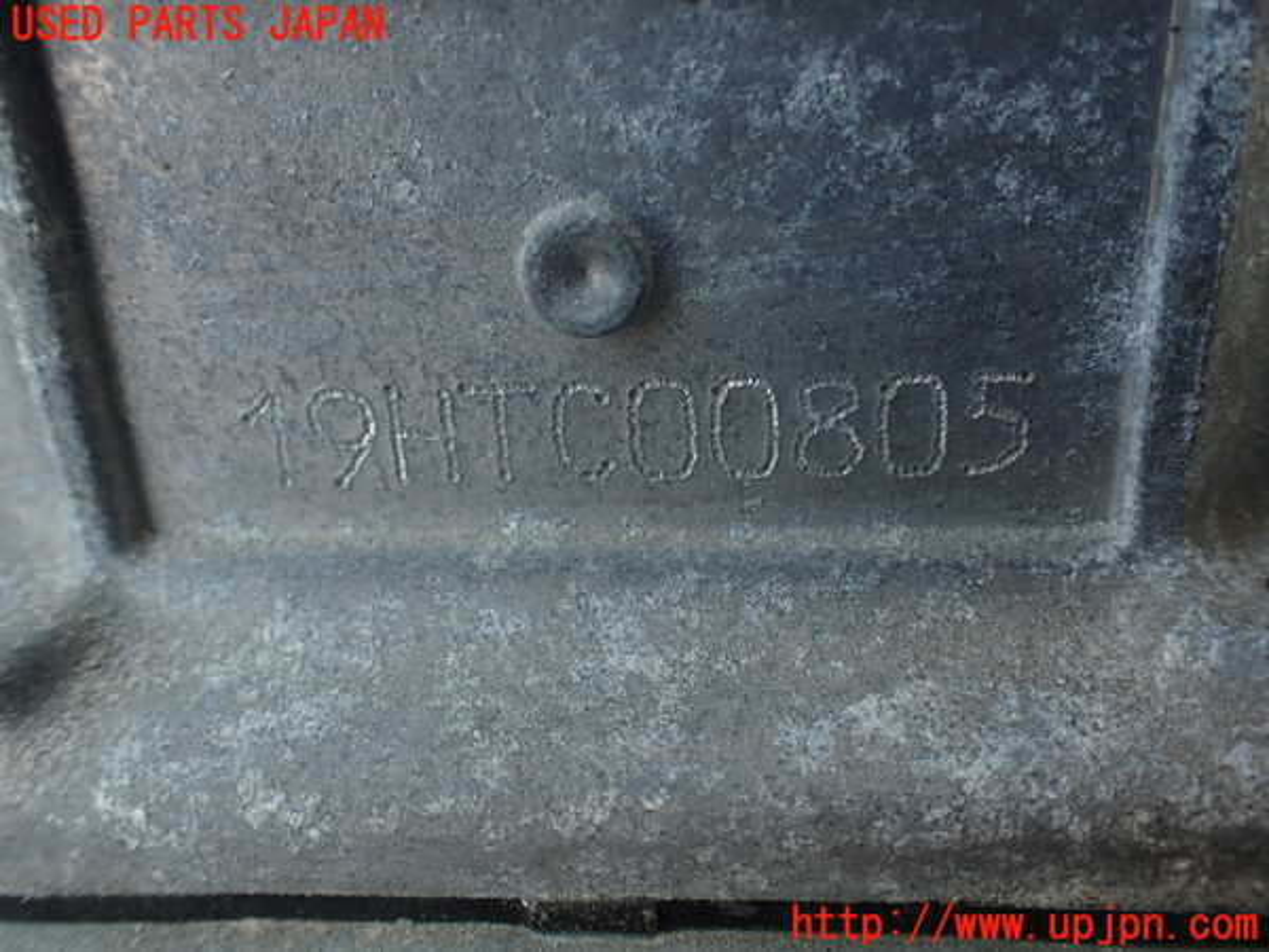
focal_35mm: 32
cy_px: 476
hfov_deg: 56.8
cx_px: 634
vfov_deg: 44.2
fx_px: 1173
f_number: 2.4
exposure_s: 1/100
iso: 100
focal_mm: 5.79
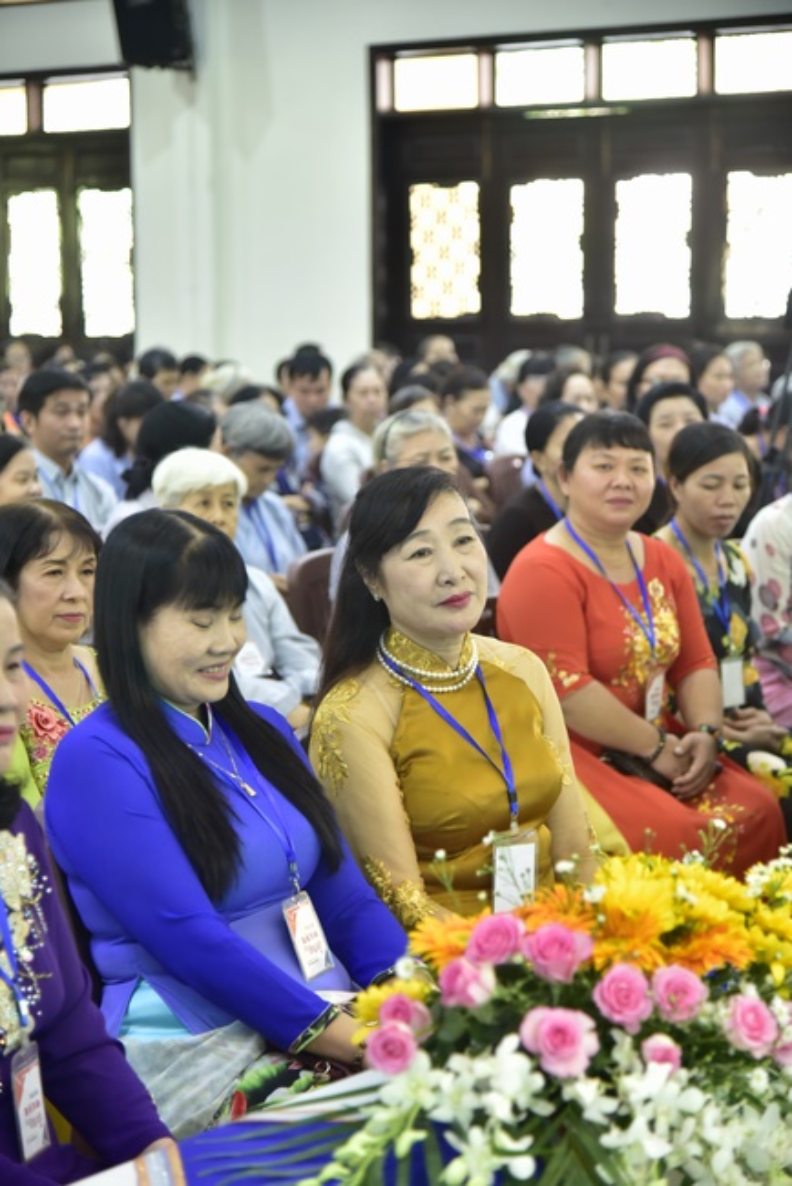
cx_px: 396
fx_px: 2703
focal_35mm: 82
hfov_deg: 16.7
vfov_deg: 24.8
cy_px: 593
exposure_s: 1/40
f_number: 4
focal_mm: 82
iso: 1600
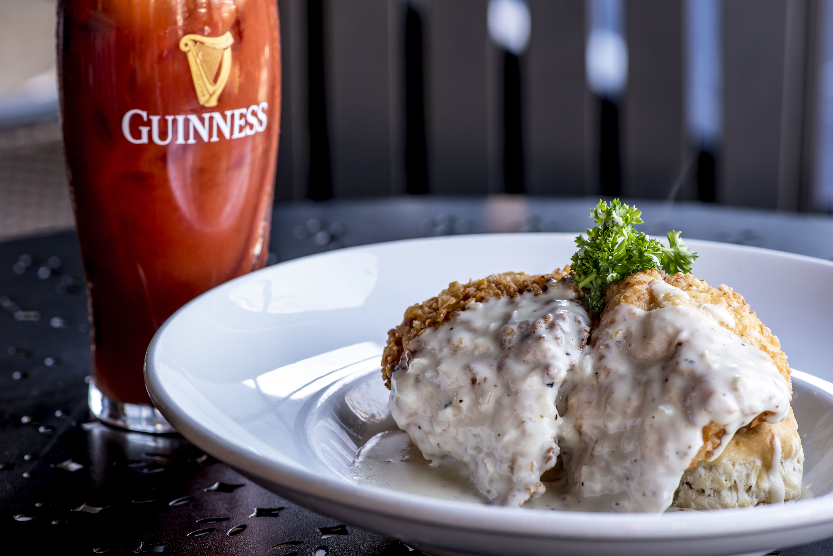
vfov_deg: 13.1
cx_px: 416
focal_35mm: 105
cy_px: 278
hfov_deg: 19.5
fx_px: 2430
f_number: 10
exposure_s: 1/4
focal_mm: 105
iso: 64
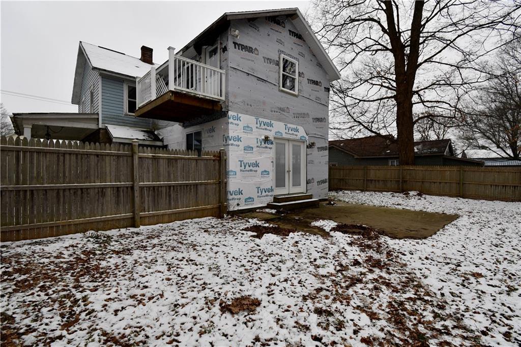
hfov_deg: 100.4
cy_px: 174
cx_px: 260
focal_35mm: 15
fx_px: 217
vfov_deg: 77.3
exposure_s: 1/160
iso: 125
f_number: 8
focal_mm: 10
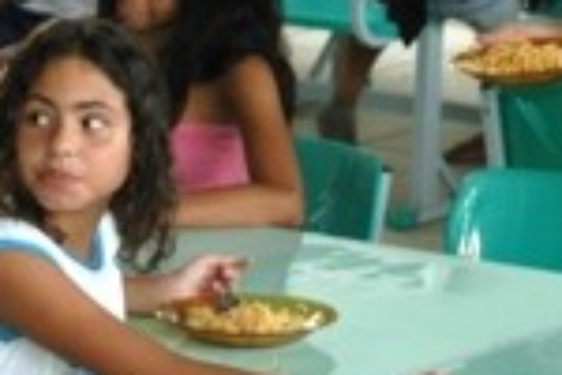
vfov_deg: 4.1
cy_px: 454
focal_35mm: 335
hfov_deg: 6.1
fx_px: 5229
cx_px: -191
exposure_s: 1/50
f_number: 7.1
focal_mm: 70
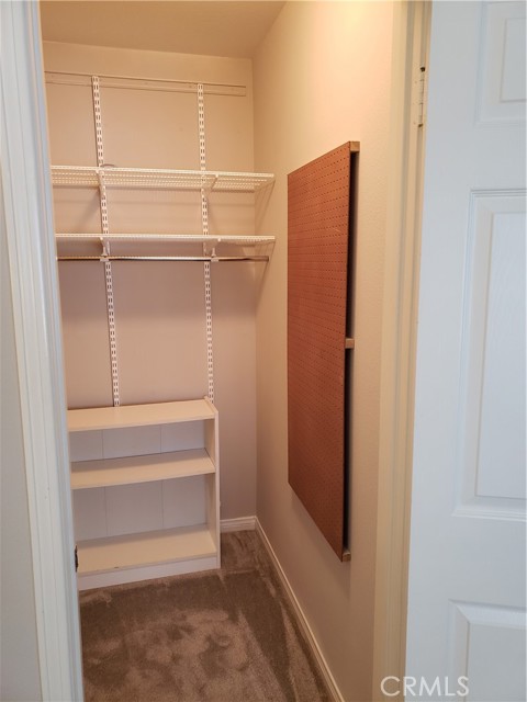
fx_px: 528
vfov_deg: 67.3
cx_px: 264
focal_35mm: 26
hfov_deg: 53.1
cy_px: 351
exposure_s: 1/60
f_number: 1.5
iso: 320
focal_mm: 4.3
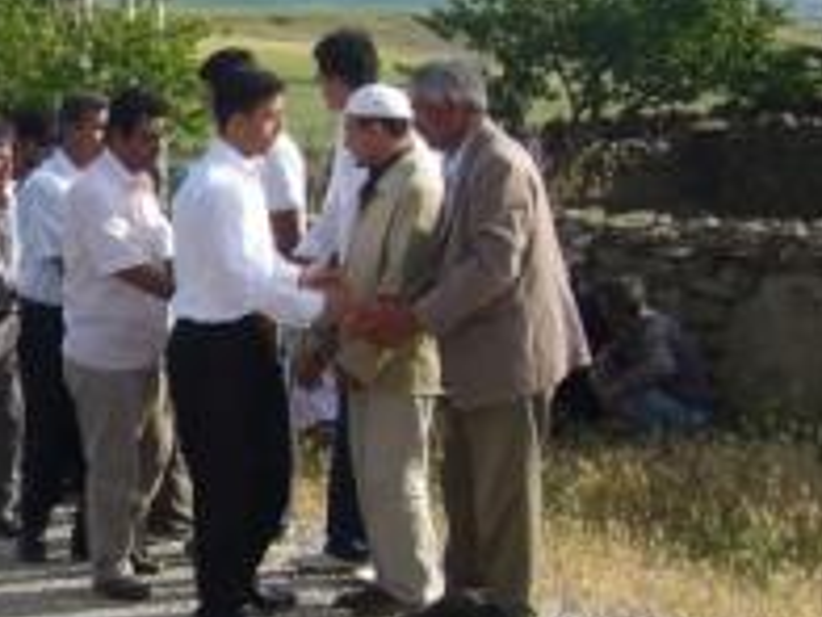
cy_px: 344
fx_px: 1900
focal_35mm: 80
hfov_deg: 23.3
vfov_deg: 18.4
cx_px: -25
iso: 80
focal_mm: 5.8
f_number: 5.6
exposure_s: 1/200
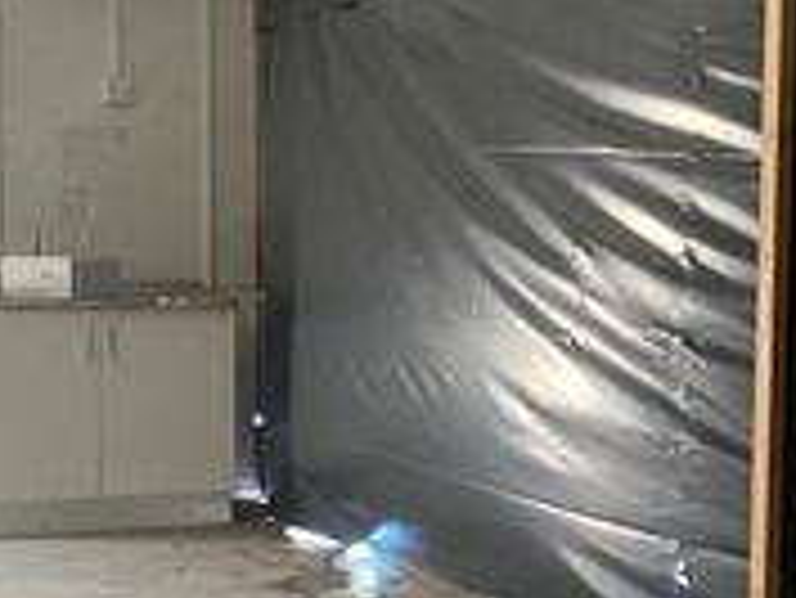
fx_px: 2025
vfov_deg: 16.7
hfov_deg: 21.6
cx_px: 765
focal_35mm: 88
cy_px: 427
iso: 500
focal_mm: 4.25
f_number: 1.8
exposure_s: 1/41
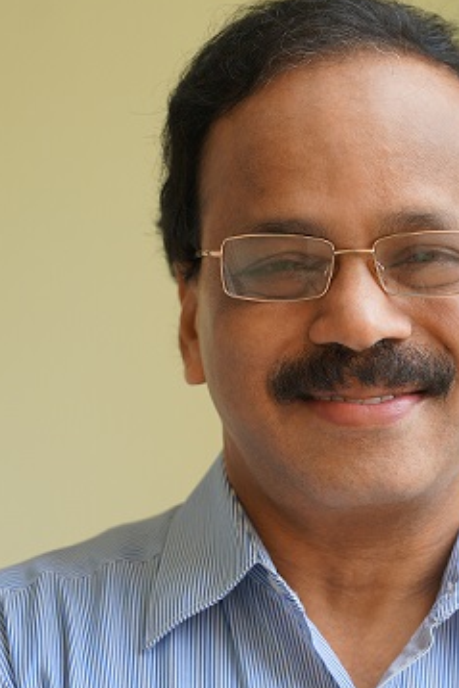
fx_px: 2522
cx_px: 330
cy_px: 425
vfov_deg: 15.5
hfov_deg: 10.4
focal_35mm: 132
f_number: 4
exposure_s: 1/200
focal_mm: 75
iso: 320
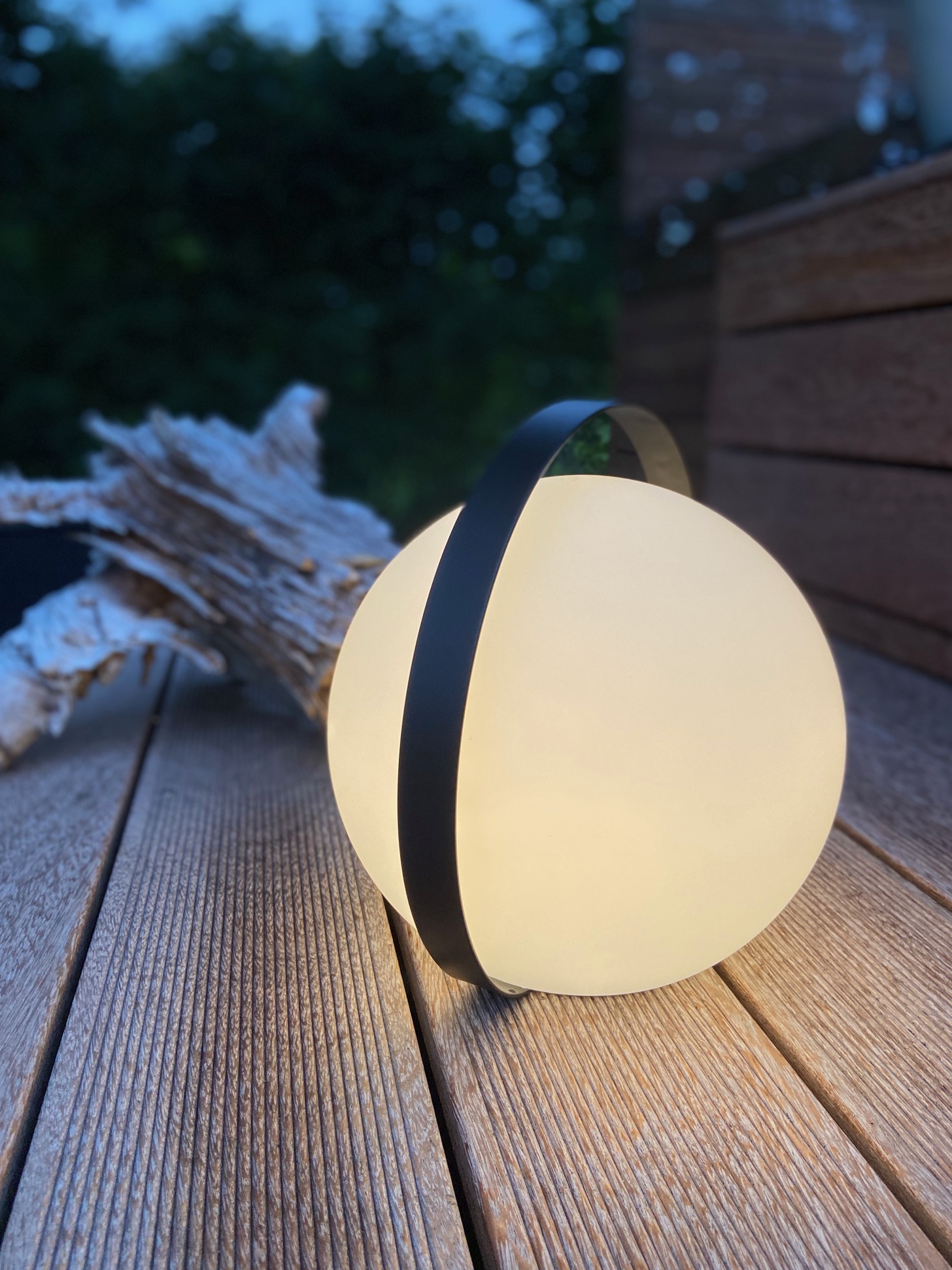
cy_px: 625
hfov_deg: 51.4
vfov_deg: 65.3
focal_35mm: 27
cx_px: 483
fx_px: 990
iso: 125
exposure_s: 1/73
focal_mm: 4.25
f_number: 1.8
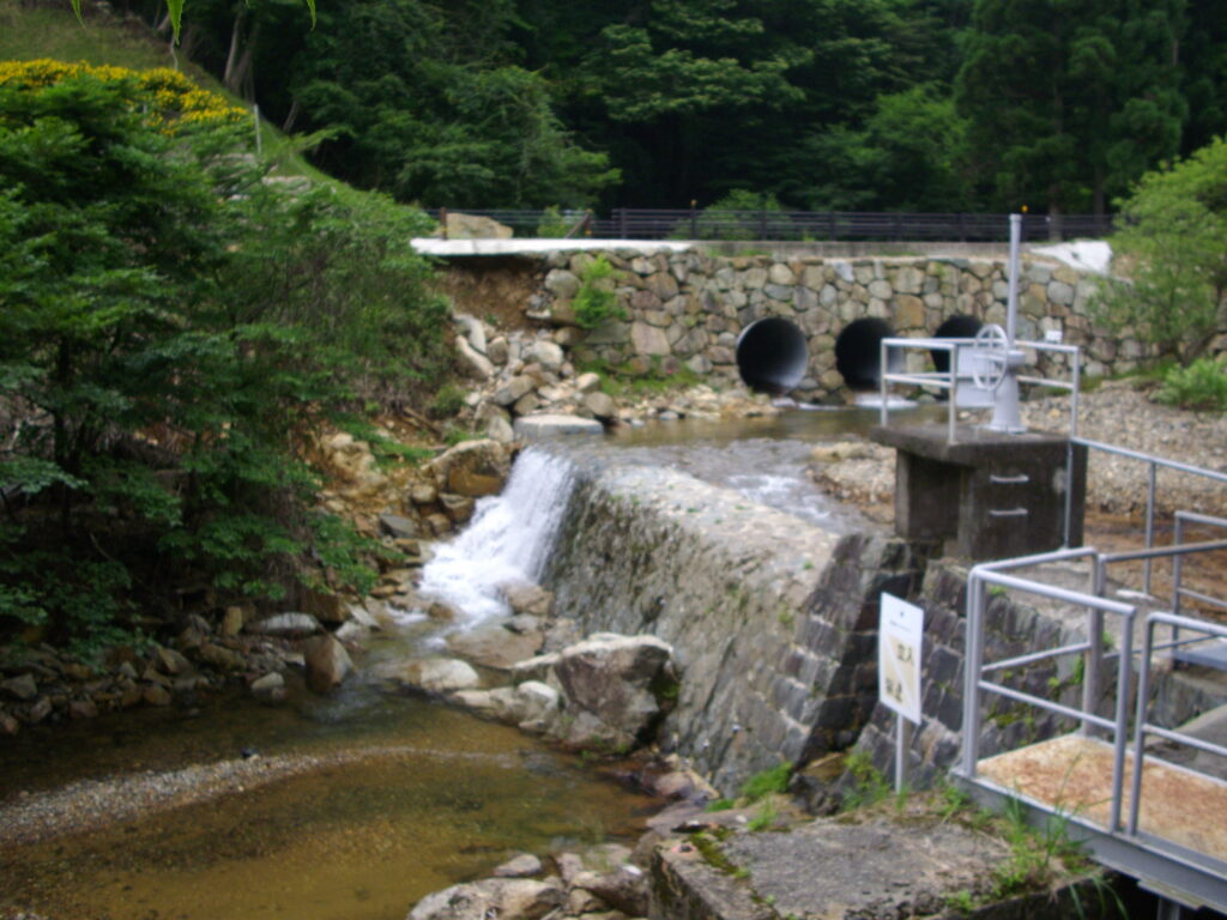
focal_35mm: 37
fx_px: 1312
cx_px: 614
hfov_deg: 50.1
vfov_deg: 38.7
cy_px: 460
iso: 100
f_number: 2.8
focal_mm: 6.2
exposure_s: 1/250
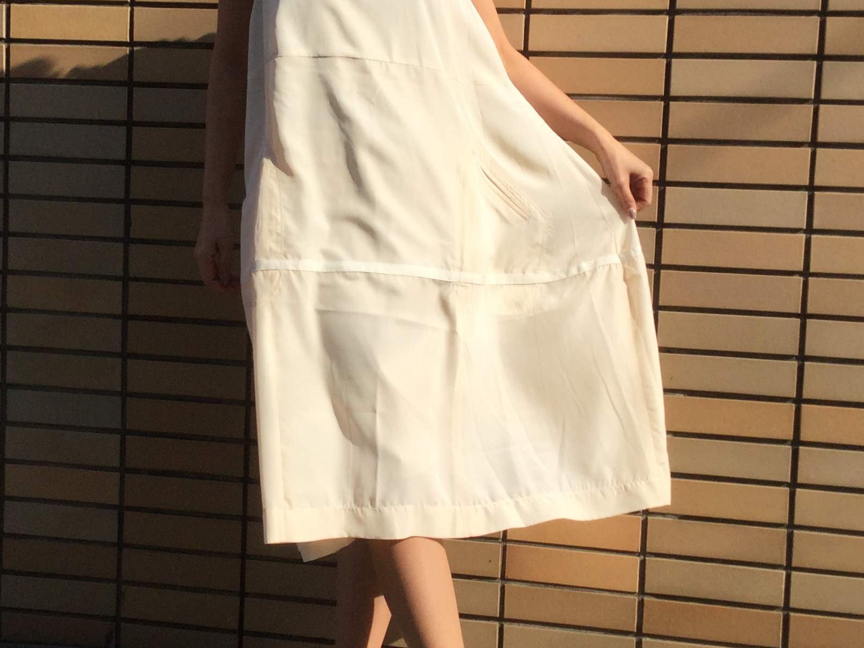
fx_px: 1573
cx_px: 352
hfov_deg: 30.6
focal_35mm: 63
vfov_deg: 23.3
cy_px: 272
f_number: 2.4
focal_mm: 3.3
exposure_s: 1/1567
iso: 25
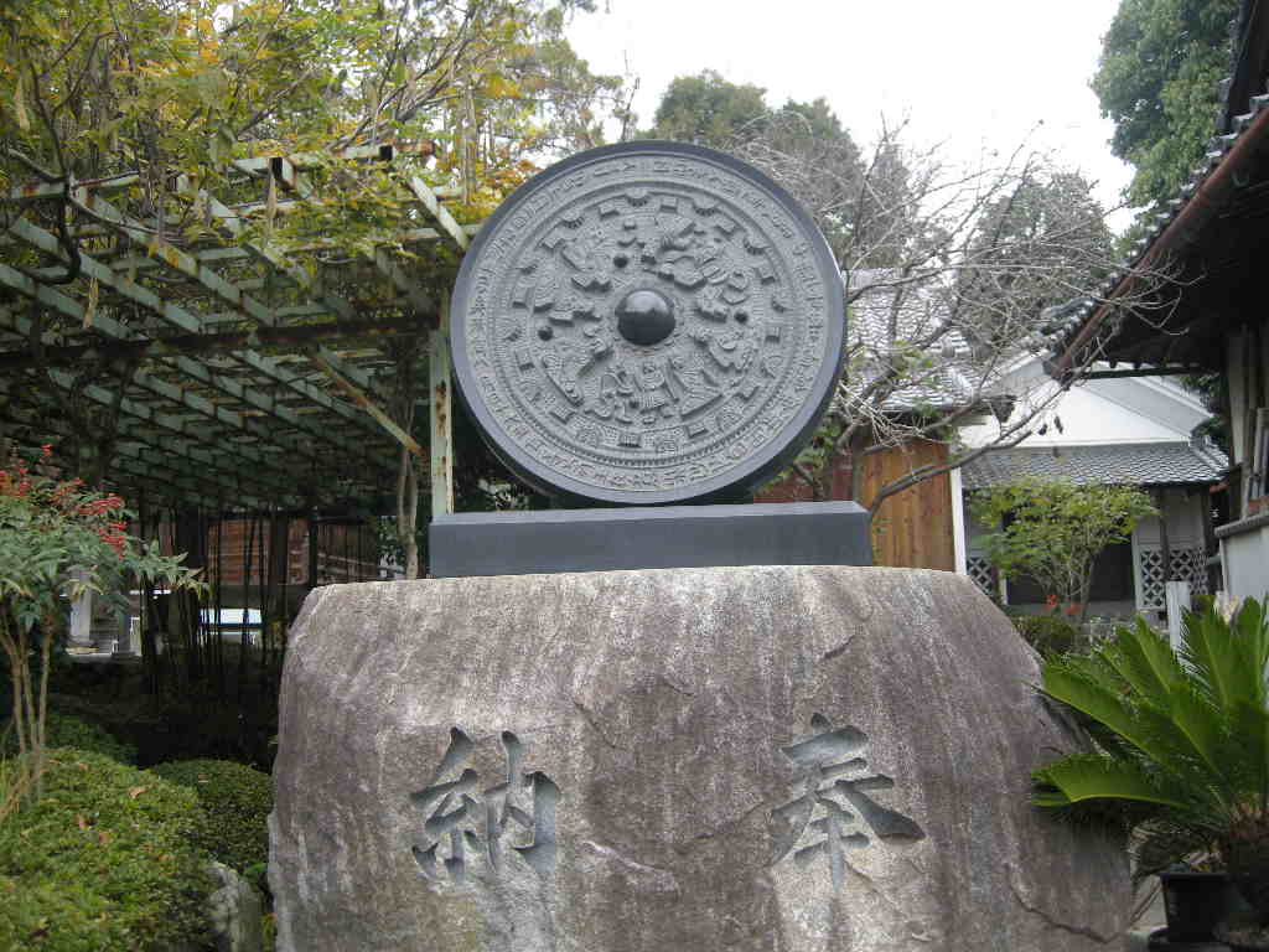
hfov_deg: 52.6
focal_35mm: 35
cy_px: 476
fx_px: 1283
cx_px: 634
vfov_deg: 40.7
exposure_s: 1/118
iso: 108
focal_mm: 7.5
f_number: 2.7
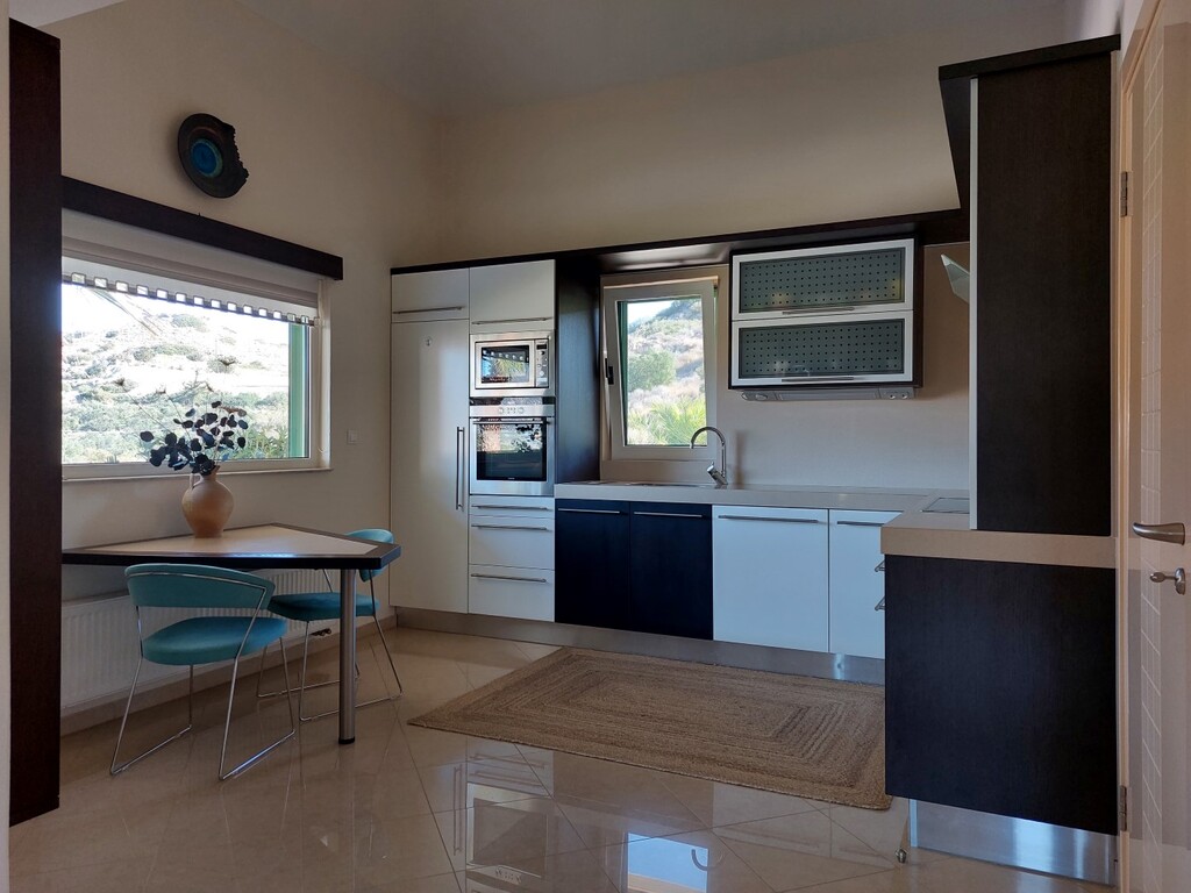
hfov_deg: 71.6
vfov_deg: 56.8
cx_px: 596
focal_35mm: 24
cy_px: 446
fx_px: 826
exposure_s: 1/50
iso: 64
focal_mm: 5.23
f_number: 1.8
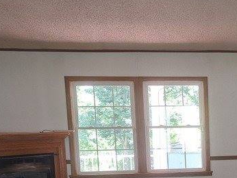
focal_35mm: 71
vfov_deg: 19.9
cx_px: 234
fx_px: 486
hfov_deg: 26.0
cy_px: 194
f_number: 1.8
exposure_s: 1/30
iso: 100
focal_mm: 5.23
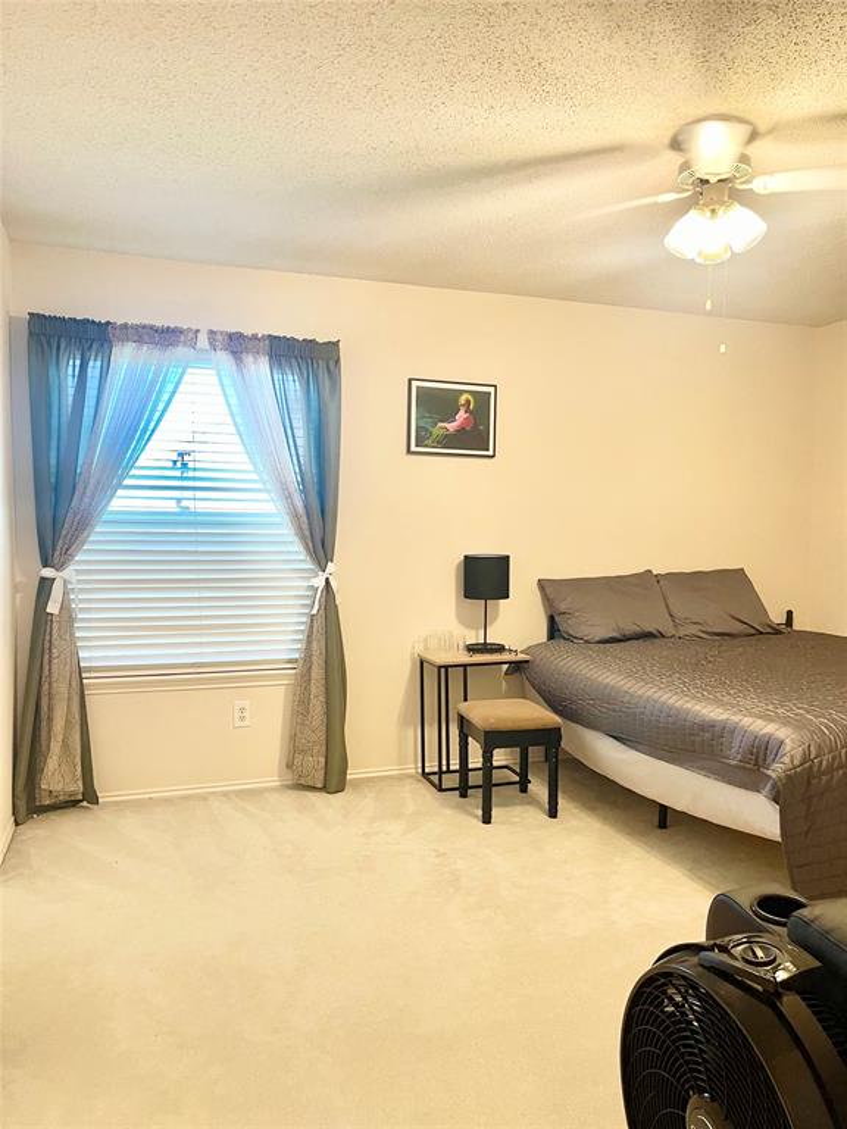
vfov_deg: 69.4
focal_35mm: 25
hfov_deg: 54.9
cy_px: 564
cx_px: 424
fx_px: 816
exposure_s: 1/60
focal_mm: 5.1
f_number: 1.6
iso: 320
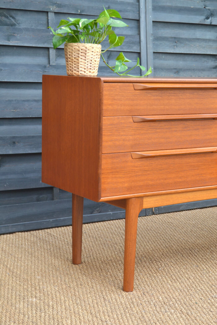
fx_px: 624
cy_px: 162
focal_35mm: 69
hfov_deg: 19.7
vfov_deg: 29.2
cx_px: 108
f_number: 5.3
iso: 140
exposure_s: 1/125
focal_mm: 46
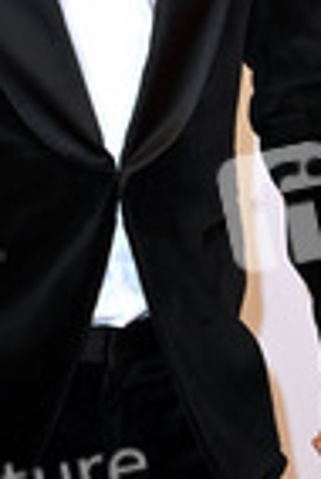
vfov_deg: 8.5
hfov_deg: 5.7
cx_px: 84
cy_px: 24
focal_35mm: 242
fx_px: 3229
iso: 640
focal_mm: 86
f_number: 7.1
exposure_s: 1/200
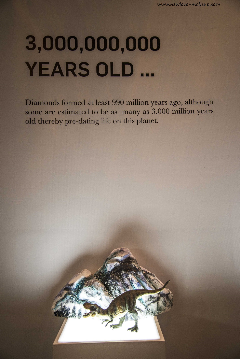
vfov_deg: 54.4
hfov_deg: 37.9
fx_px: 350
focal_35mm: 35
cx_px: 120
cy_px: 180
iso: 800
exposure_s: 1/100
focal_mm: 35
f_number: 4.5
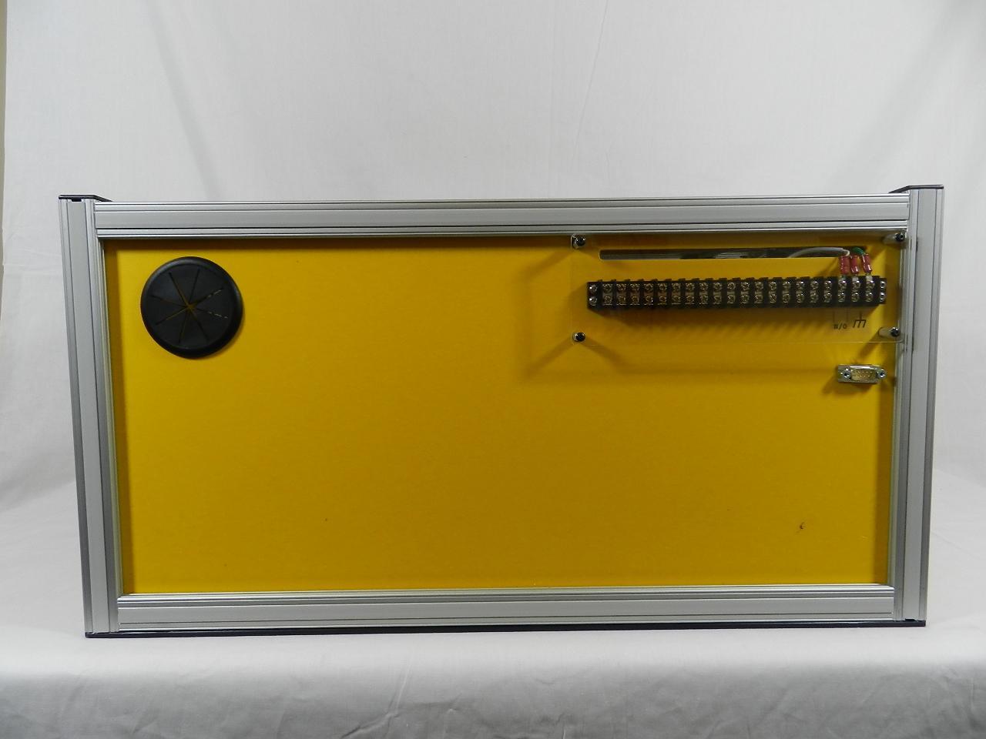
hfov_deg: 73.9
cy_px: 370
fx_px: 655
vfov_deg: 58.9
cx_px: 493
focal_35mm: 23
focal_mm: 4
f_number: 3.4
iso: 160
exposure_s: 1/60
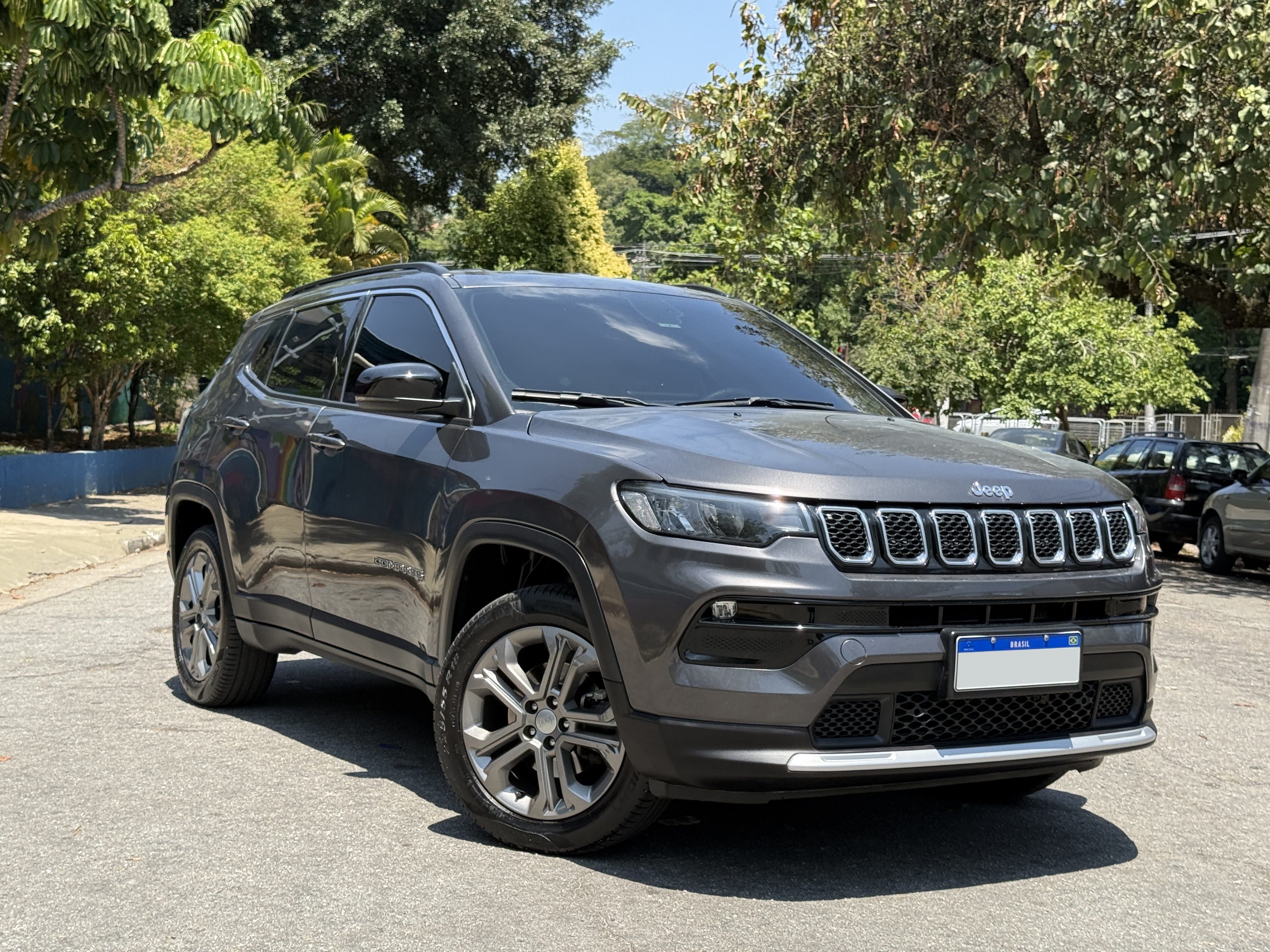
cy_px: 476
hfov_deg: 39.7
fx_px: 1761
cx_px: 635
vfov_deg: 30.3
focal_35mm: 48
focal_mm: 6.76
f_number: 1.78
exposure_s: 1/2342
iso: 100
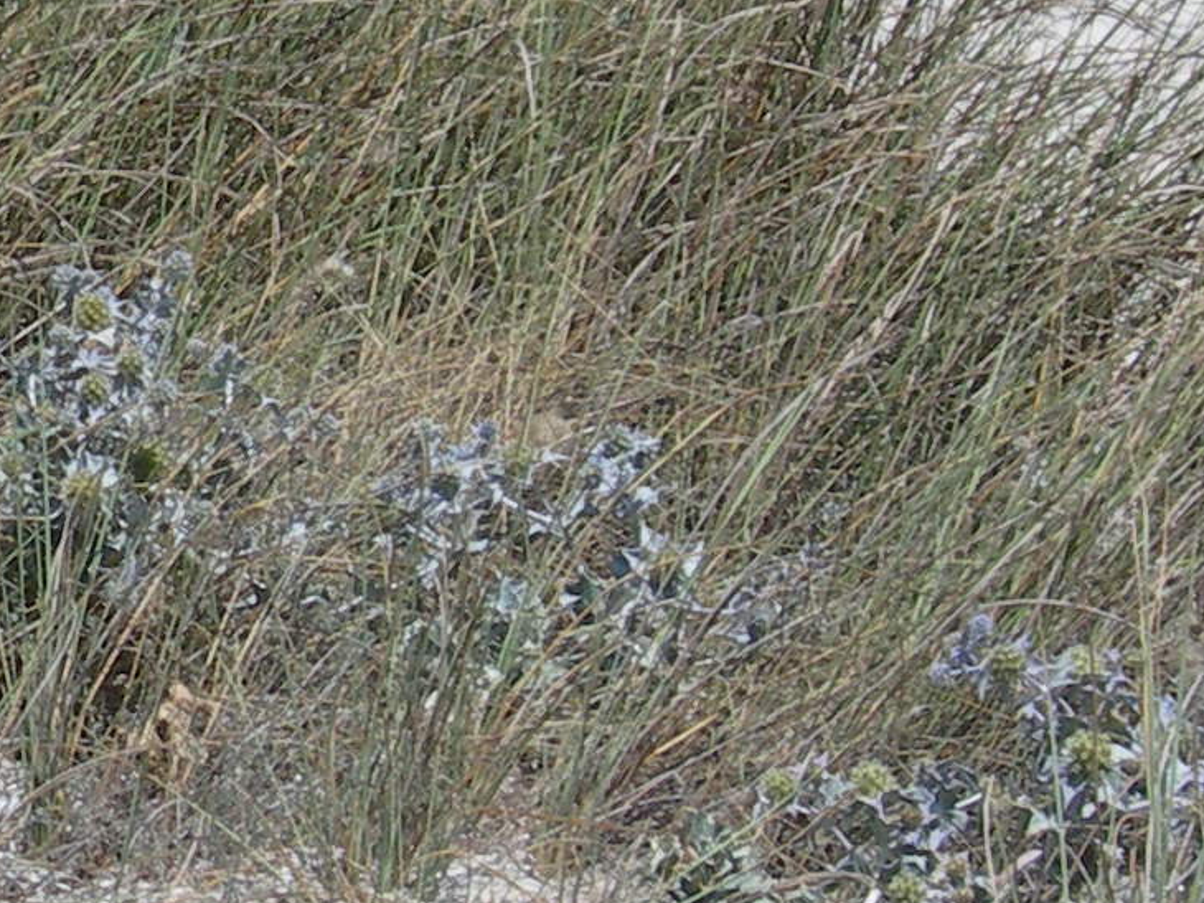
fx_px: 5563
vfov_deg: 9.3
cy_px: 423
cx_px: -485
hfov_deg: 11.9
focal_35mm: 160
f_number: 4.8
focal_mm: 7.8
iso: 50
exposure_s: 1/668
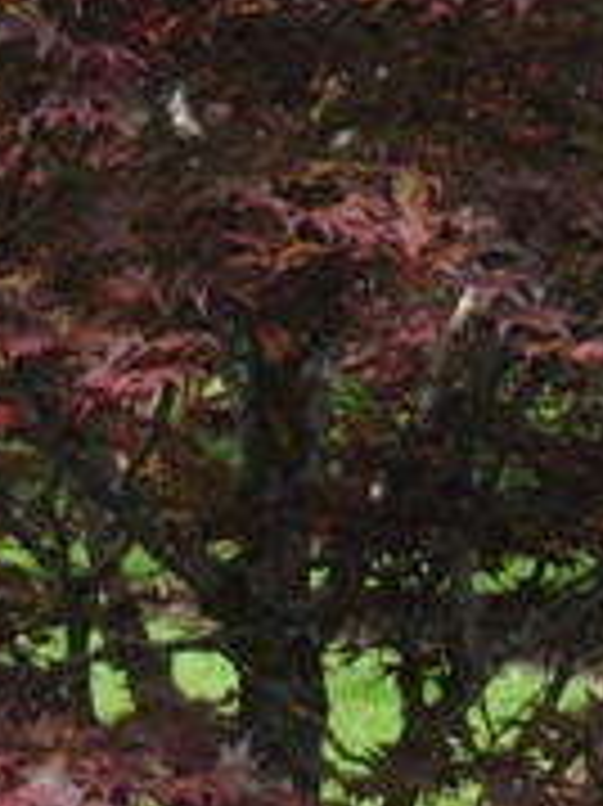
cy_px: -196
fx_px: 4232
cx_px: 288
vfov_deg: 10.7
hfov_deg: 8.1
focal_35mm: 182
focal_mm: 22
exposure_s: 1/125
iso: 140
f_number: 3.8
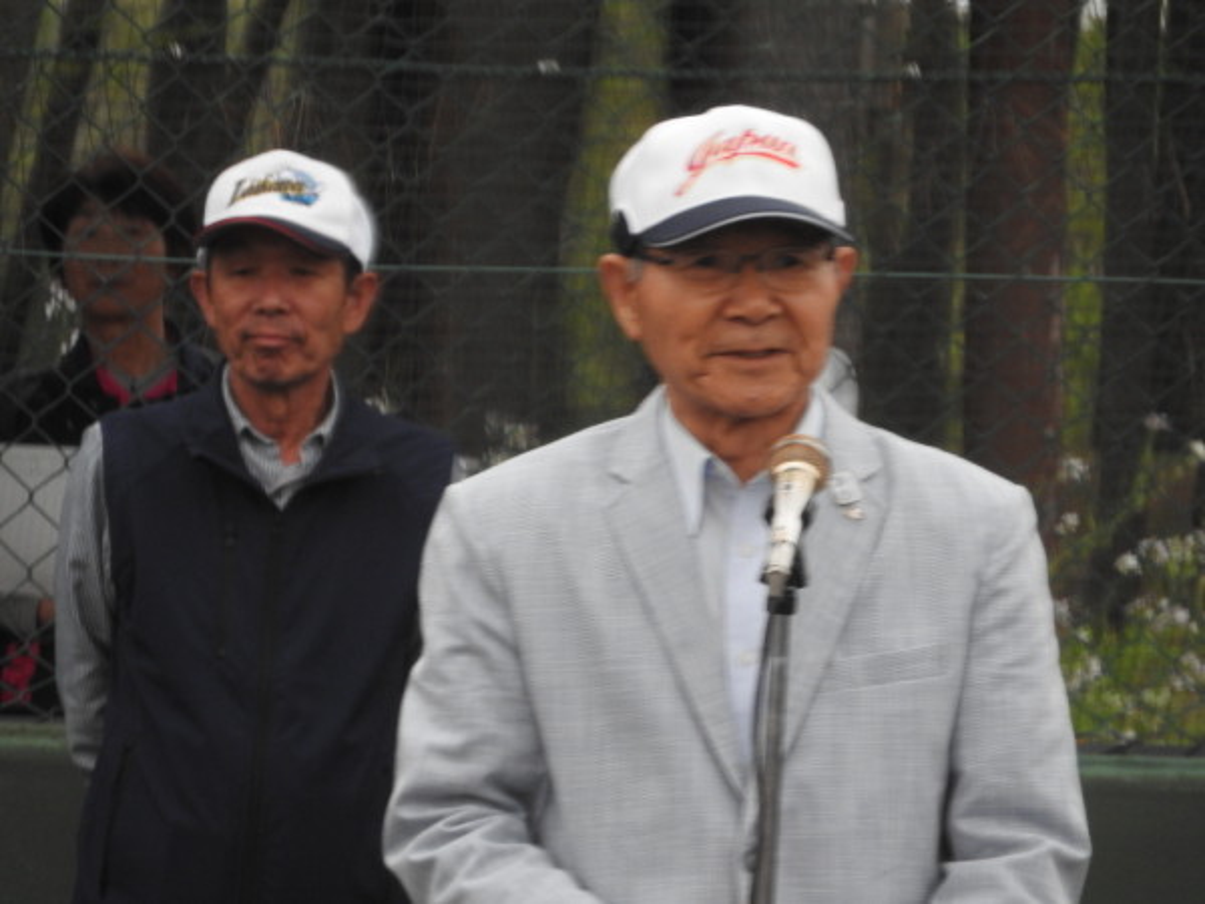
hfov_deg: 2.8
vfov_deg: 2.1
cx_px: 602
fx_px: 24367
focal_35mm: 700
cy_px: 452
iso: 400
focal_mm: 125.4
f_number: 5.6
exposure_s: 1/100
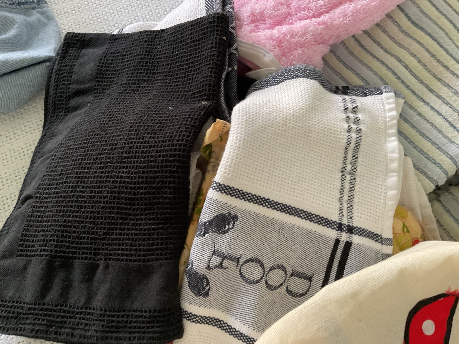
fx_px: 385
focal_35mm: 29
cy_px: 172
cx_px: 230
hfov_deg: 61.7
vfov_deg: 48.2
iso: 250
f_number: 1.8
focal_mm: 3
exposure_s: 1/60
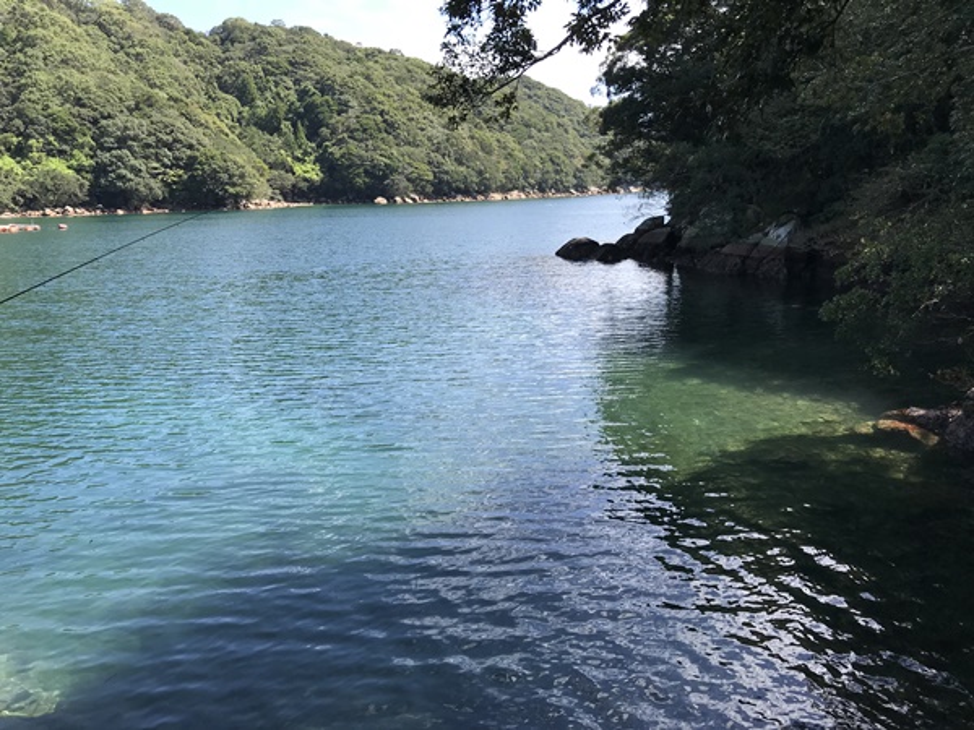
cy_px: 365
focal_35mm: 28
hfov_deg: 63.4
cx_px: 487
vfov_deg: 49.7
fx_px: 788
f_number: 1.8
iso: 20
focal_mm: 3.99
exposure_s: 1/720
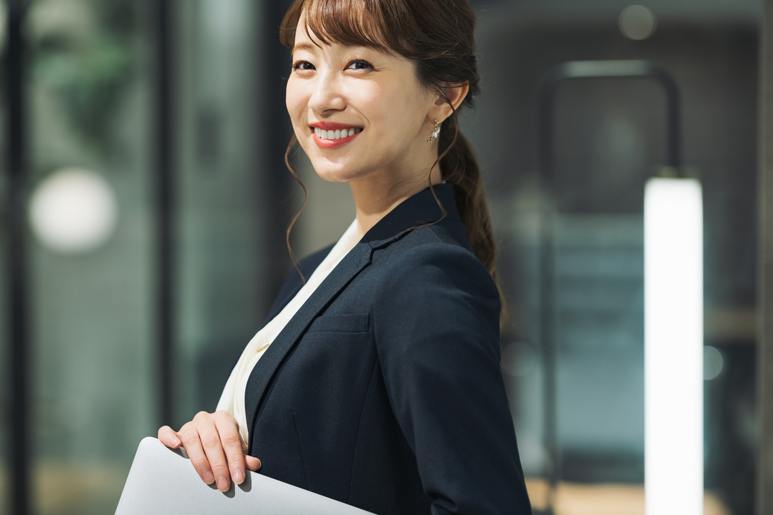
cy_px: 258
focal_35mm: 105
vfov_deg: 13.0
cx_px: 386
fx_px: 2254
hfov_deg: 19.5
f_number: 2
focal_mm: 105
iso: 320
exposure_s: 1/160
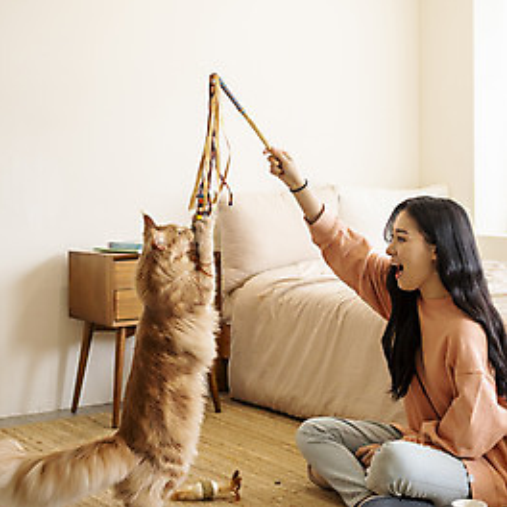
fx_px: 961
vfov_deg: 29.4
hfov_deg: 29.6
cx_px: 253
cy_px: 182
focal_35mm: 58
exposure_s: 1/500
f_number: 2.5
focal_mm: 30
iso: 250
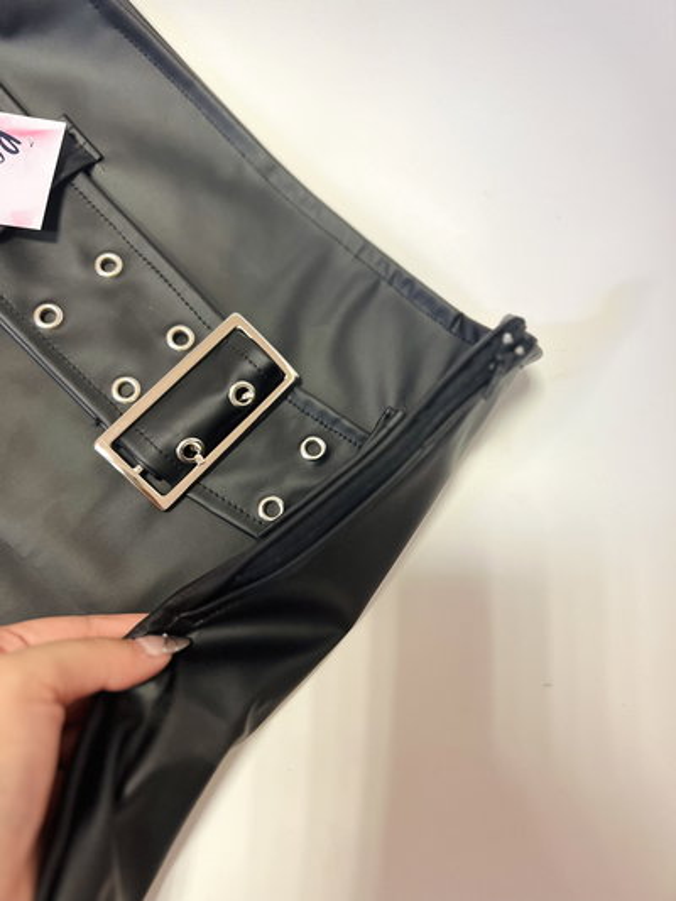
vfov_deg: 67.3
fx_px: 677
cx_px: 338
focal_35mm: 26
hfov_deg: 53.1
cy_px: 450
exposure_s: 1/100
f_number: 1.5
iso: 125
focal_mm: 5.7
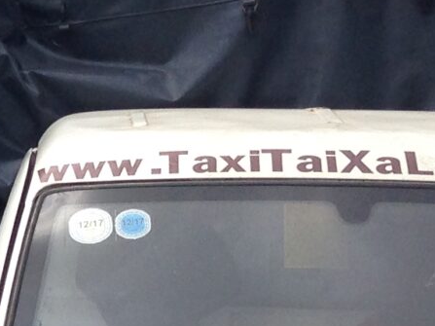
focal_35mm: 189
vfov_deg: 7.9
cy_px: 129
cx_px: -478
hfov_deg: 9.7
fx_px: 2374
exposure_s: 1/441
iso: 50
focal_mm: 4.12
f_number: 2.4
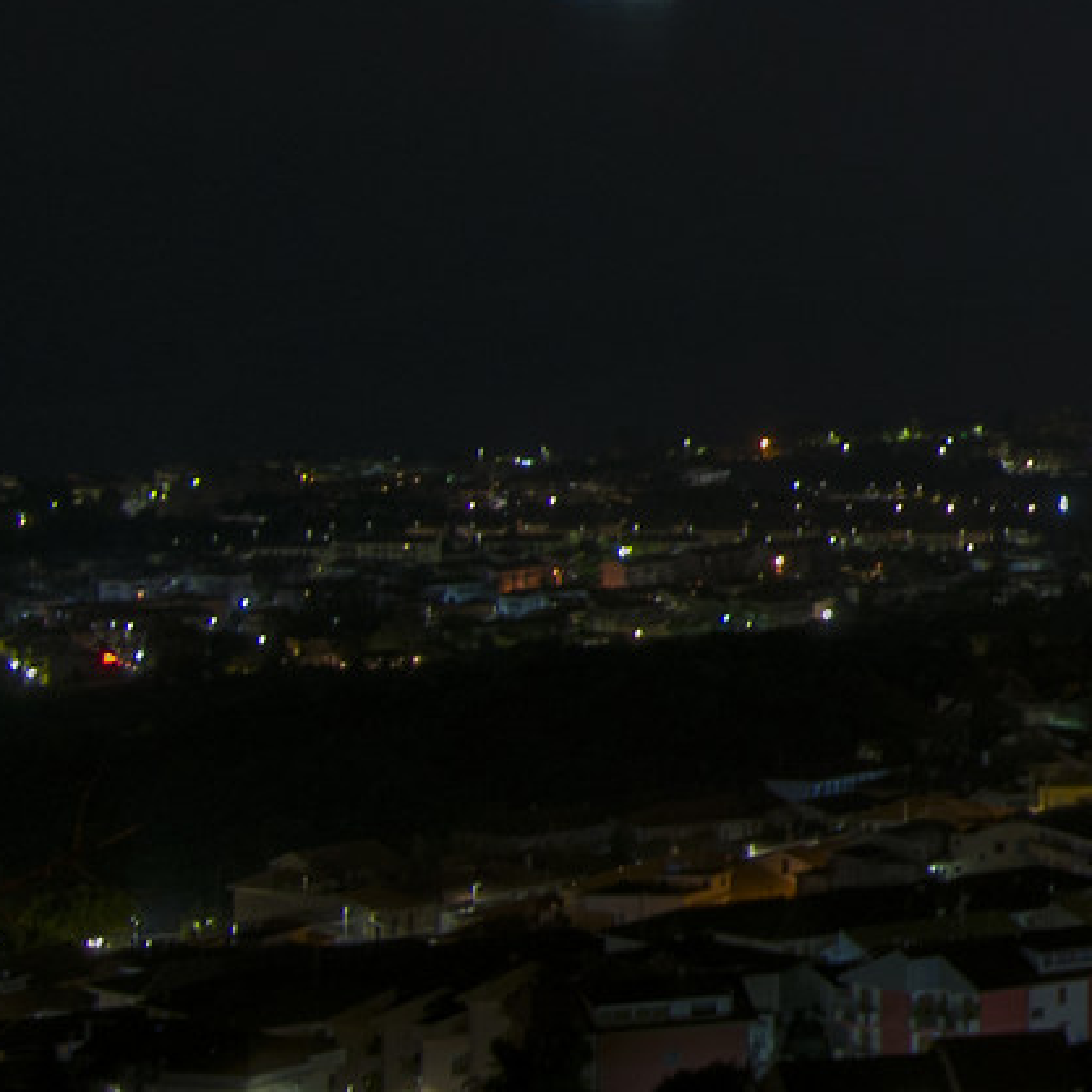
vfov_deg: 7.4
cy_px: -159
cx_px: 2513
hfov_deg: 7.1
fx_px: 8352
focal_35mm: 234
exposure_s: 8
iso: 100
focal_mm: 32
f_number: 4.2
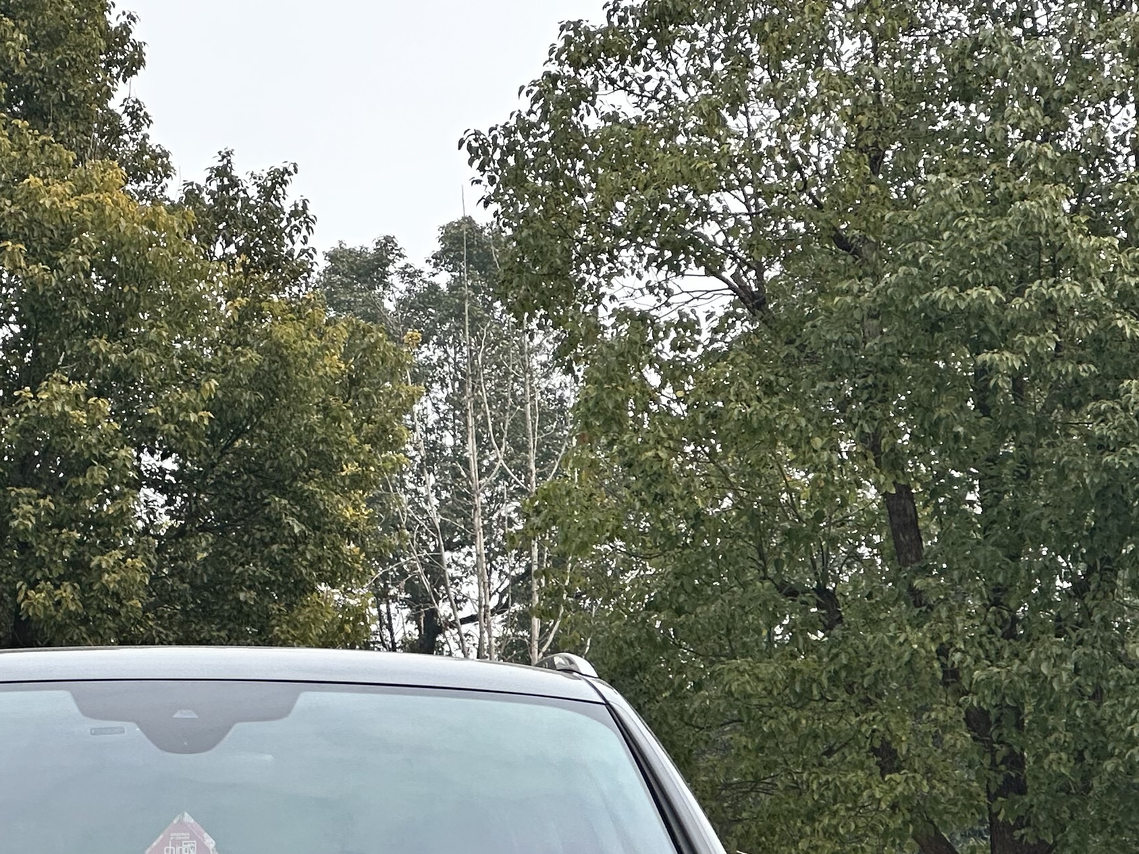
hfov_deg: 10.7
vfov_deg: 8.0
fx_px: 6054
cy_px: 913
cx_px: 201
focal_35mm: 184
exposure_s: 1/181
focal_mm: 9
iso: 32
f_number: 2.8
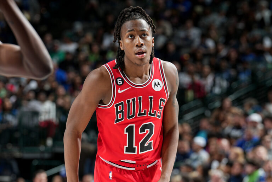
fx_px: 2266
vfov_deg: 4.6
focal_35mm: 300
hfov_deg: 6.9
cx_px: 136
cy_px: 91
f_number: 5
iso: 200
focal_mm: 200
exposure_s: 1/500
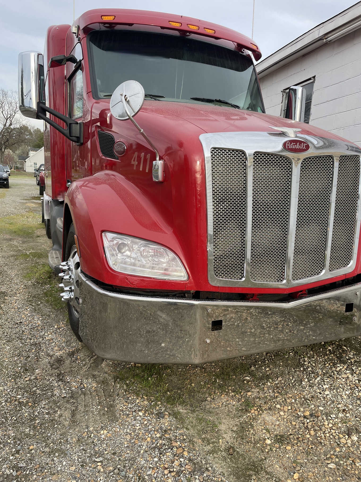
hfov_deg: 53.1
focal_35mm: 26
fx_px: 362
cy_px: 241
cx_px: 180
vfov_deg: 67.3
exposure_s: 1/615
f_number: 1.6
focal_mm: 4.2
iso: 32
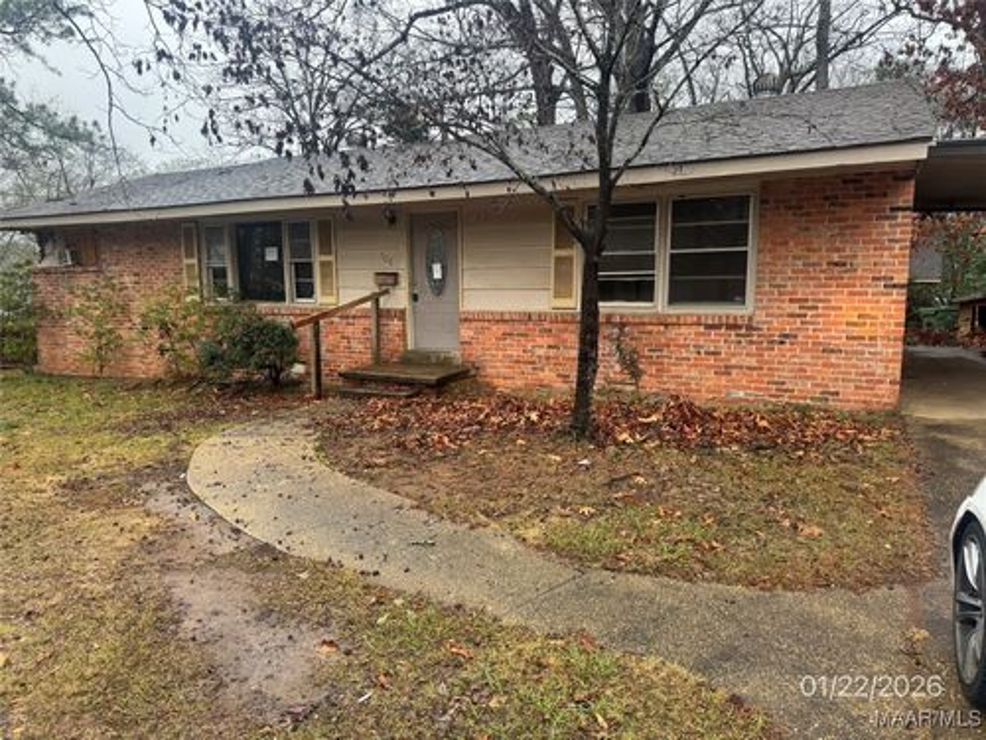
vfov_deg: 56.8
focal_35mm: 24
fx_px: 684
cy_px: 370
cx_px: 493
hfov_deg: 71.6
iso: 125
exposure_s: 1/121
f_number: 1.78
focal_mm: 6.76
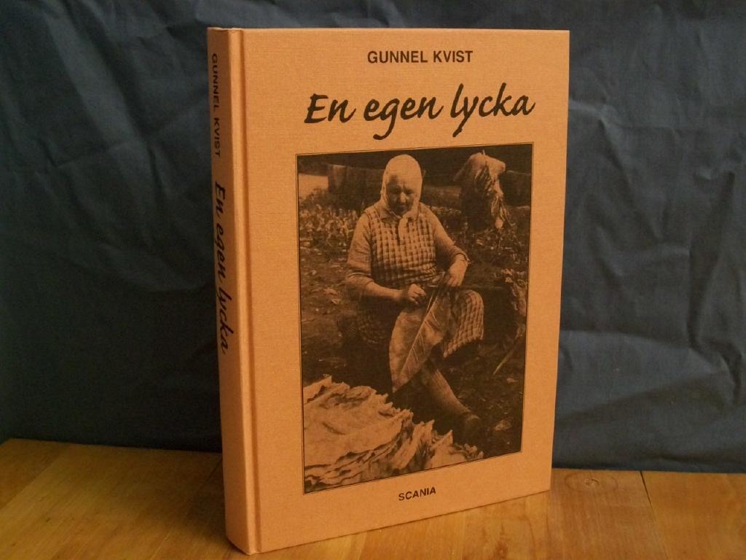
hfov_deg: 42.1
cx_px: 373
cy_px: 280
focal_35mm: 45
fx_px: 970
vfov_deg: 32.2
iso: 200
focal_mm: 7.6
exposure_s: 1/8
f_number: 3
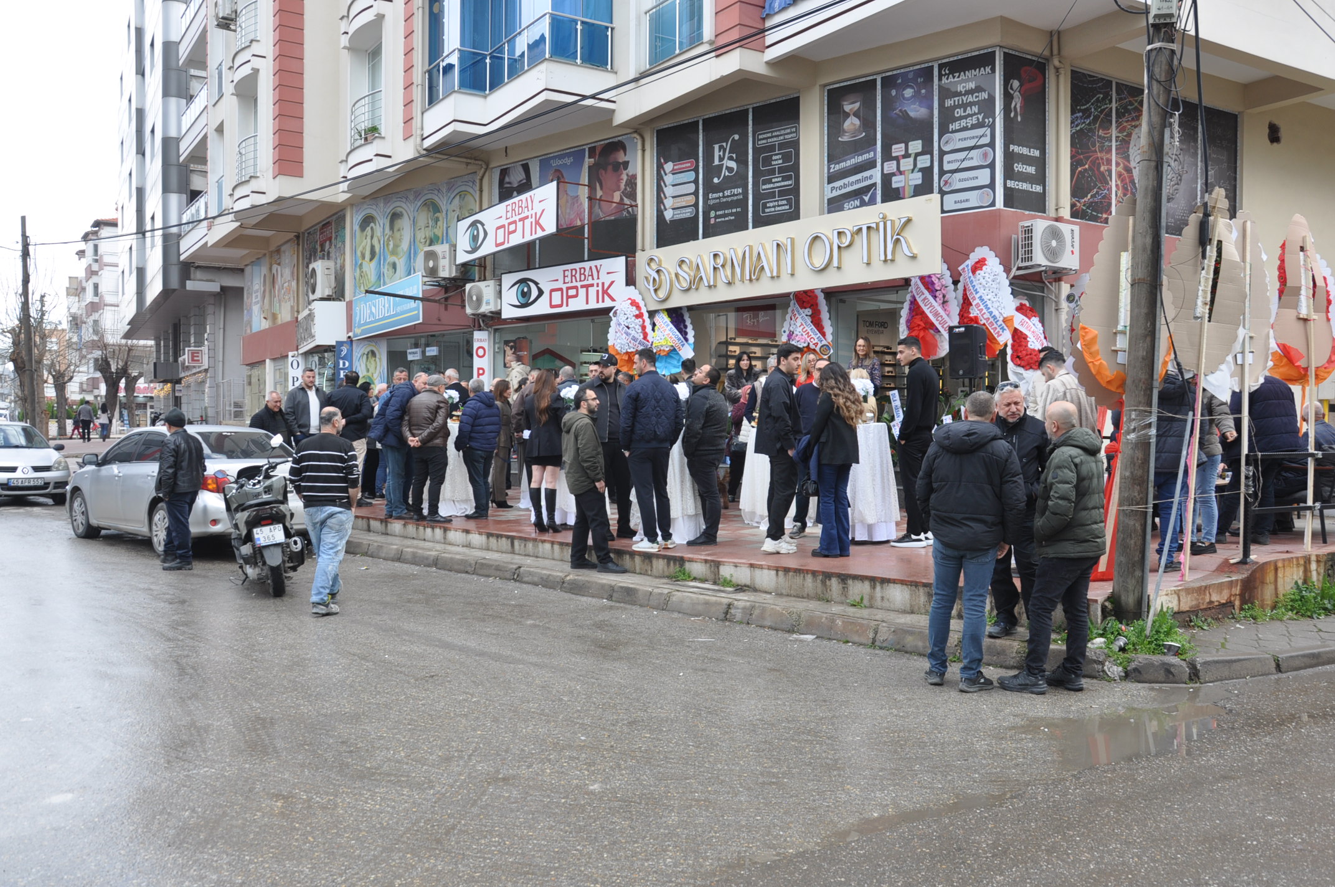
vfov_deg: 41.6
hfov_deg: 59.6
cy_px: 444
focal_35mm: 32
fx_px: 1167
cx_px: 668
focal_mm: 21
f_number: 8
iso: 200
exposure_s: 1/60
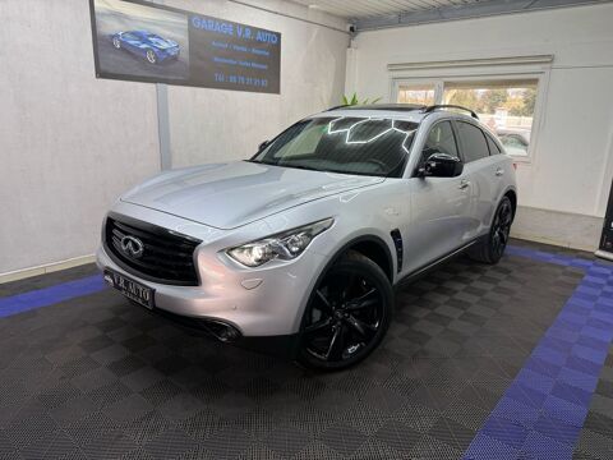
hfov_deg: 71.6
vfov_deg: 56.8
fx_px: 425
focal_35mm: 24
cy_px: 230
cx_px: 306
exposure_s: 1/100
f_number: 1.78
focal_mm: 6.76
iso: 80
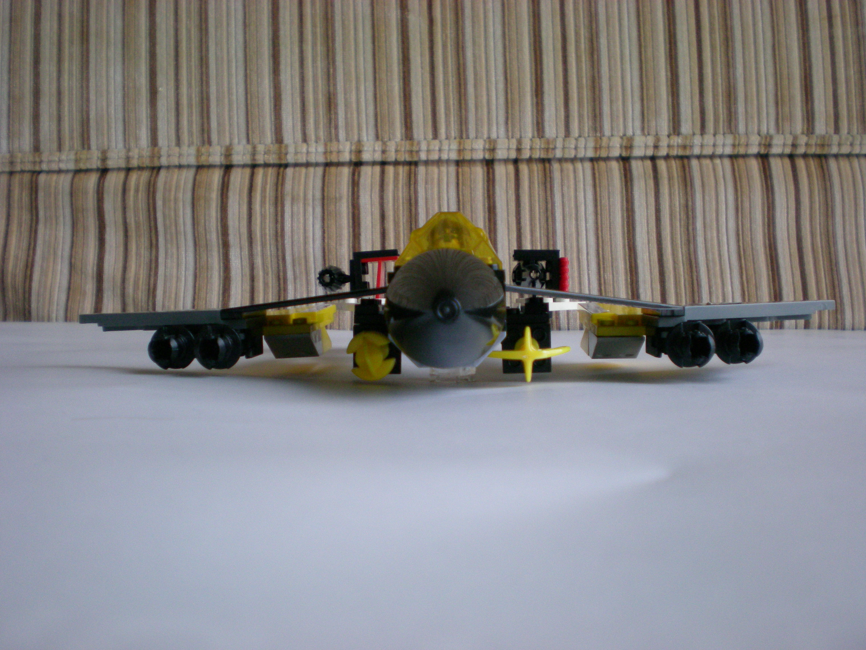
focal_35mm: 38
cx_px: 433
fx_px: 951
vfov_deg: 37.7
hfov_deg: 49.0
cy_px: 325
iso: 200
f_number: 3.1
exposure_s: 1/57.1
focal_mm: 6.3
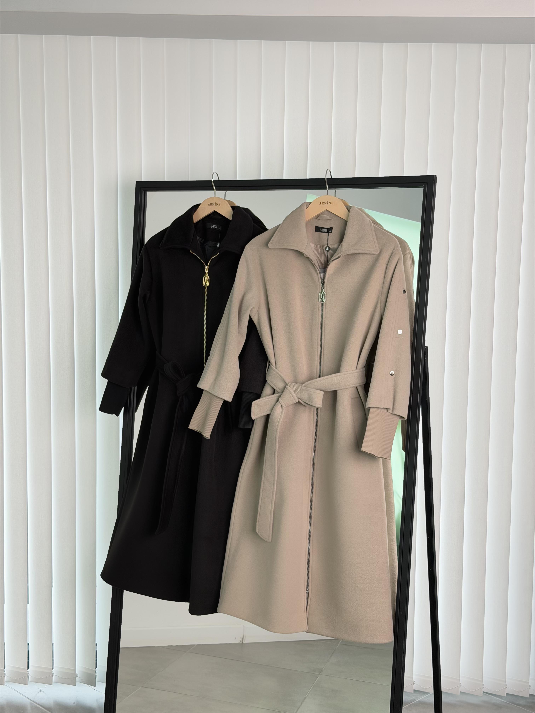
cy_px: 356
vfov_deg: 39.7
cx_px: 268
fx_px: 989
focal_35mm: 48
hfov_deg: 30.3
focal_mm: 6.76
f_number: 1.78
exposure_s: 1/100
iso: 64
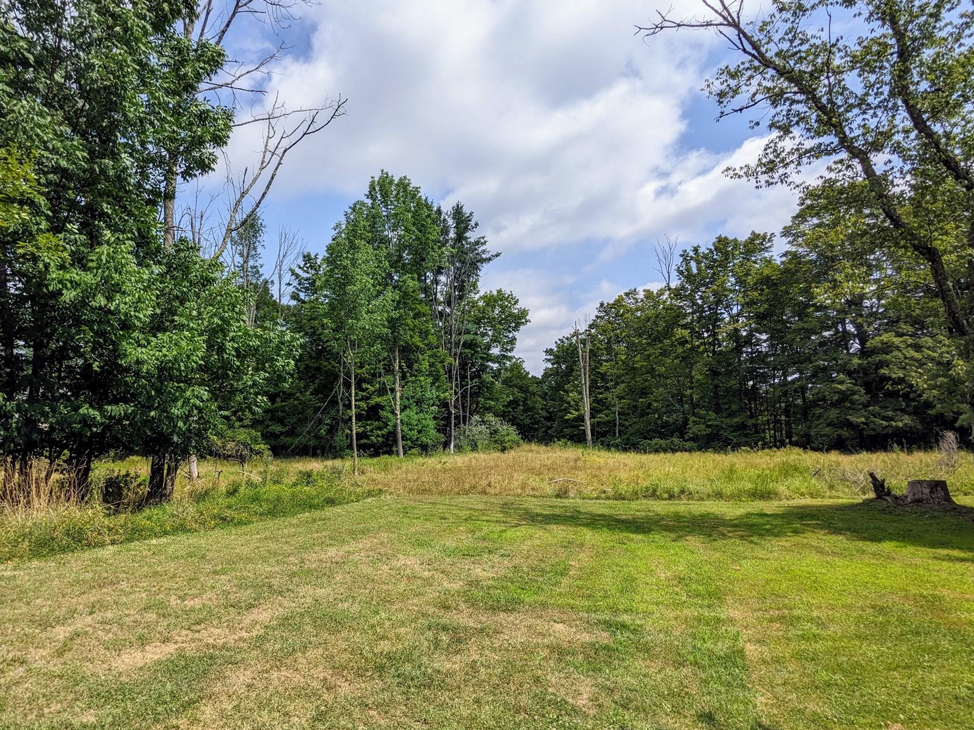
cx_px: 417
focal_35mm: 19
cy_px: 366
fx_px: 534
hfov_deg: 84.1
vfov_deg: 68.7
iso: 37
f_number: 2.2
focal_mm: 2.22
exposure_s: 1/1721
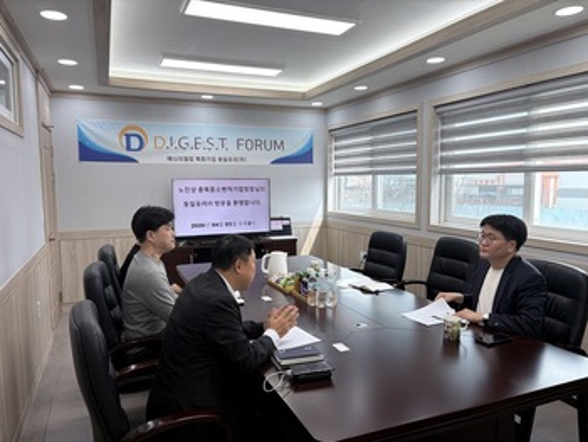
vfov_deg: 53.1
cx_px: 294
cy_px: 221
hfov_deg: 67.3
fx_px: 442
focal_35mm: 26
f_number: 1.6
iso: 40
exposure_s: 1/120
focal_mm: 5.96
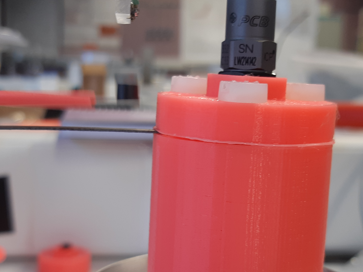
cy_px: 153
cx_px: 189
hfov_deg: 33.2
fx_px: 608
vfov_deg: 25.2
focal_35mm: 58
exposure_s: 1/50
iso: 40
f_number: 1.7
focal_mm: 3.93
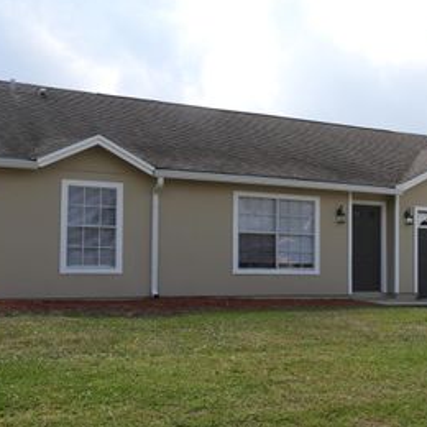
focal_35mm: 51
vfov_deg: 33.3
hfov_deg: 32.5
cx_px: 337
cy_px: 246
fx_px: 712
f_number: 3.5
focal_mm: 5.4
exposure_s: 1/1250
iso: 100
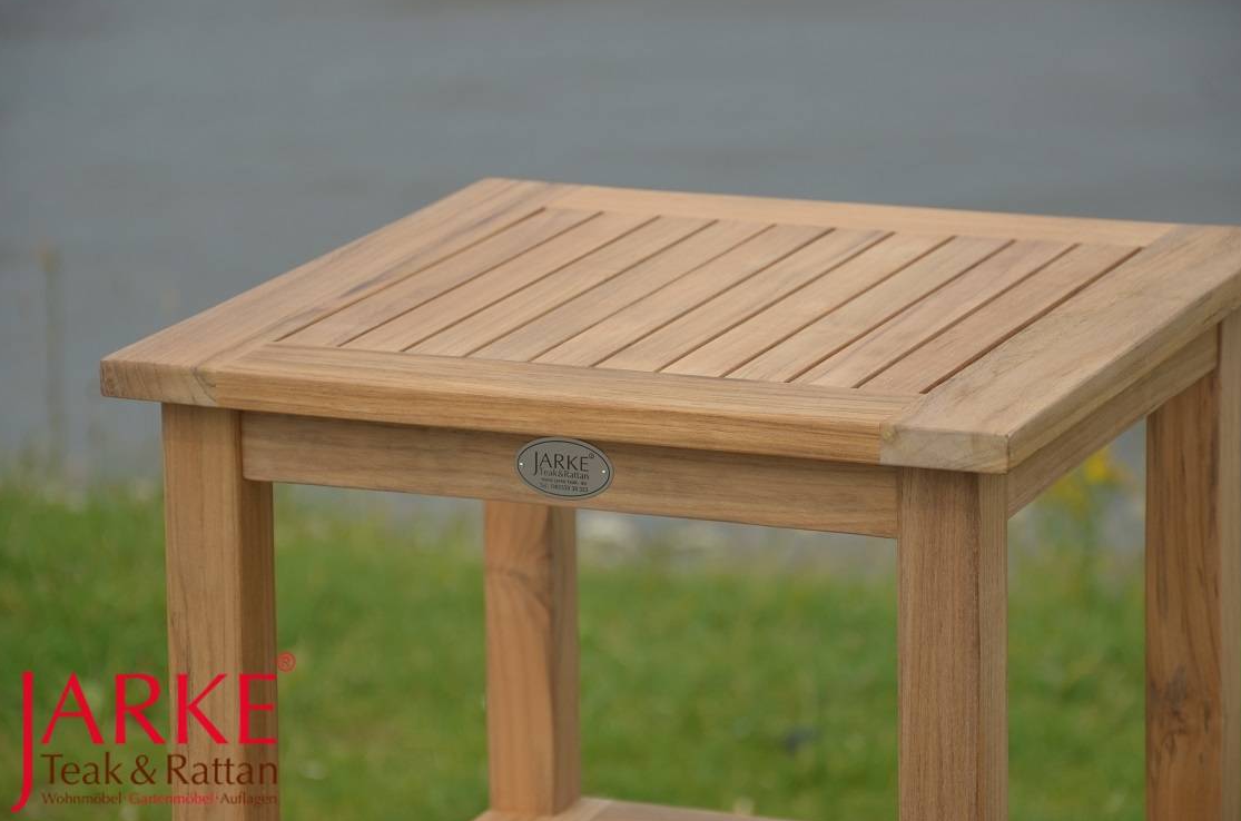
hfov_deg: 12.1
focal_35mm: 170
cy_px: 410
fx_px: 5831
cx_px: 626
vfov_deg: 8.1
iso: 100
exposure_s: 1/500
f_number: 5.6
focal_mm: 105
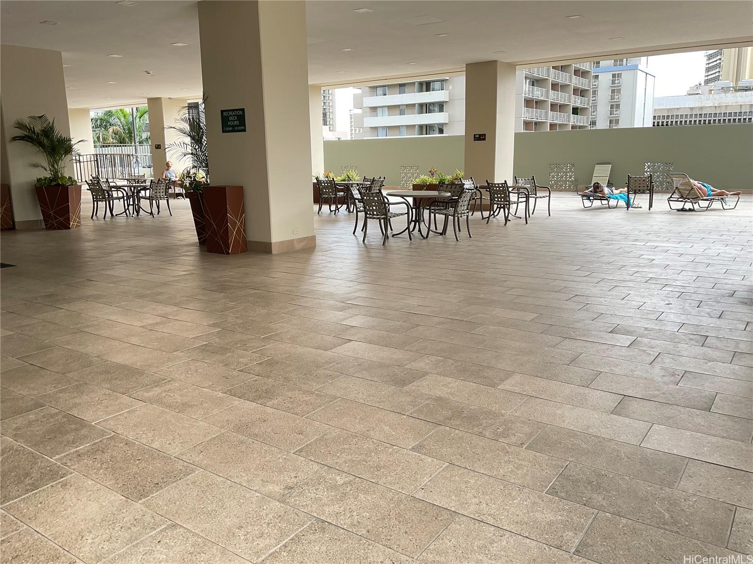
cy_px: 282
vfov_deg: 48.2
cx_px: 376
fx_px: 631
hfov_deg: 61.7
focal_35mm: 29
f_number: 1.8
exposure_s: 1/136
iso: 16
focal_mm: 3
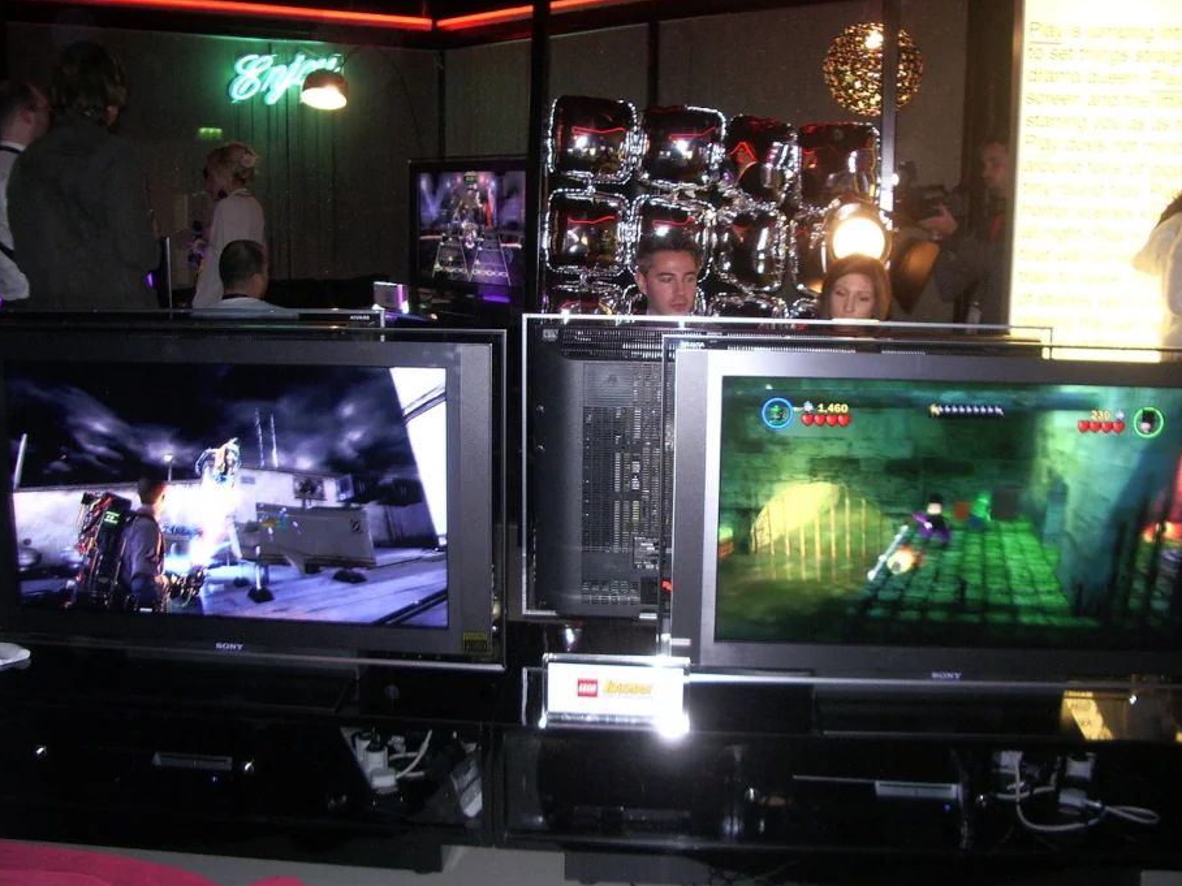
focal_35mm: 37
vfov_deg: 38.7
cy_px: 449
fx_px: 1263
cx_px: 588
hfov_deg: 50.1
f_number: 2.6
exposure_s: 1/40
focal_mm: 5.8
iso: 200
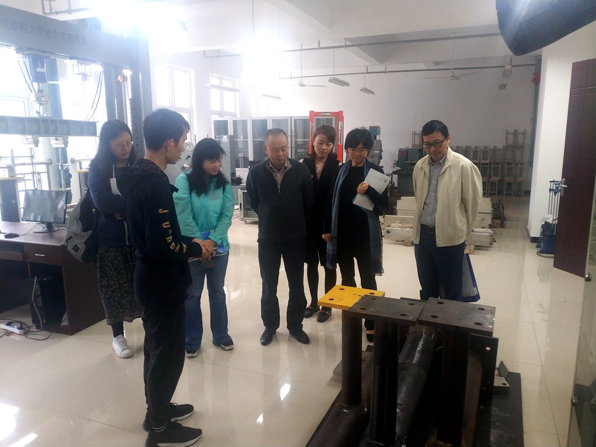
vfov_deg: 44.2
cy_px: 224
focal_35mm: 32
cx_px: 298
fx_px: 551
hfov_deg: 56.8
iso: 204
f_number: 2
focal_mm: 4.5
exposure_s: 1/33
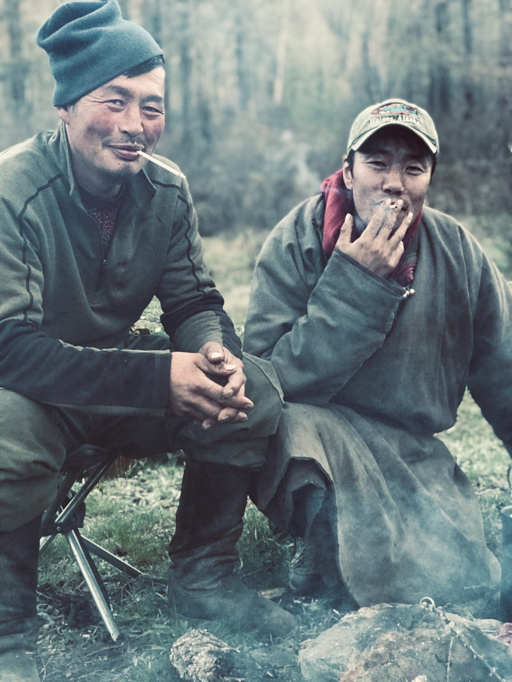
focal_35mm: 57
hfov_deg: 25.7
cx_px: 256
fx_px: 1124
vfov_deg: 33.8
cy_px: 341
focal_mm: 6.6
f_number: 2.8
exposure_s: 1/50
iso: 160
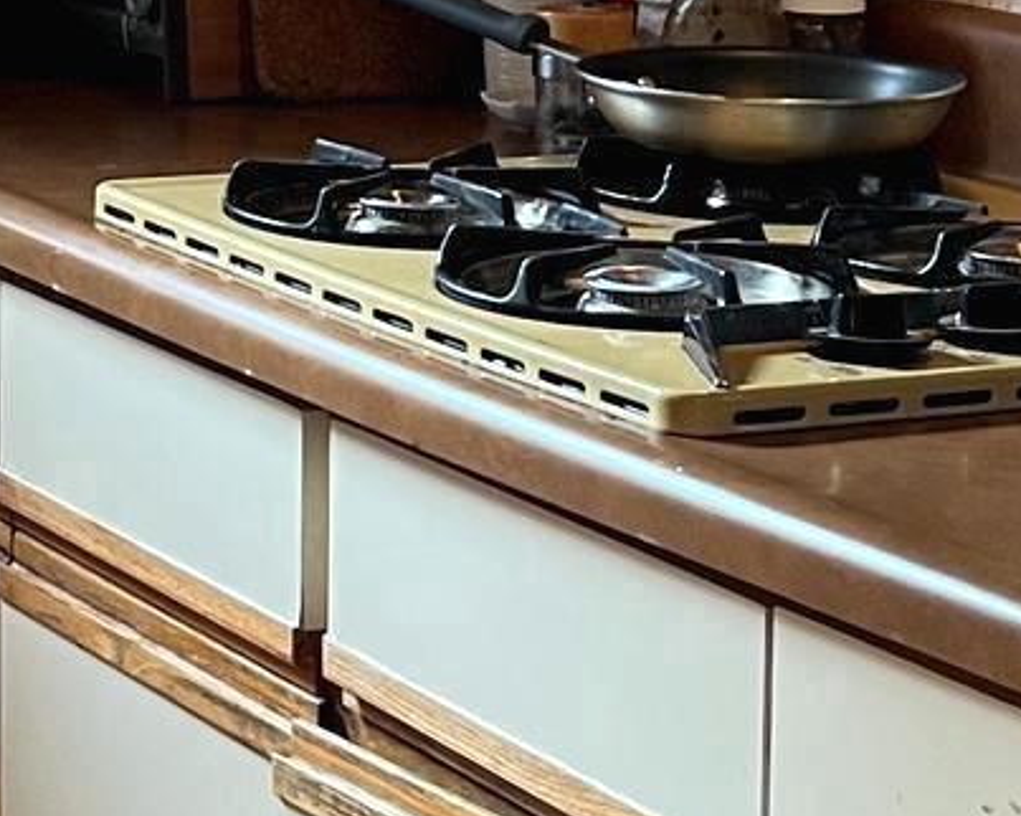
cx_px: -471
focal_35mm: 129
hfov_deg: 14.1
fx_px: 3896
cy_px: -188
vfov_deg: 11.7
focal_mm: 5.1
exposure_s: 1/60
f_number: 1.6
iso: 100
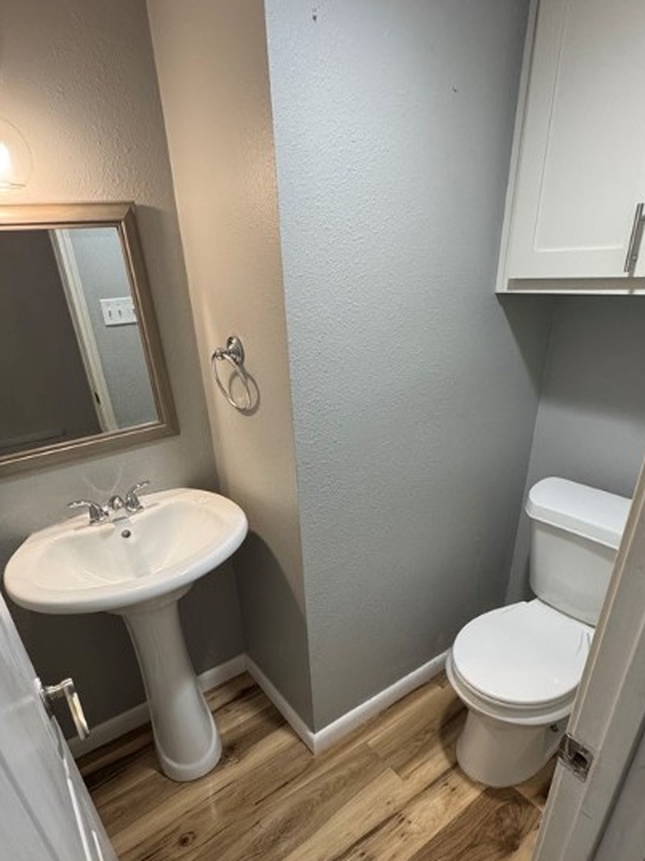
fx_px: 497
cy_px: 525
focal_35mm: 20
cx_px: 315
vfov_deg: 80.6
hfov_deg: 65.9
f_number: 2.2
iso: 320
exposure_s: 1/120
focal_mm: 2.22
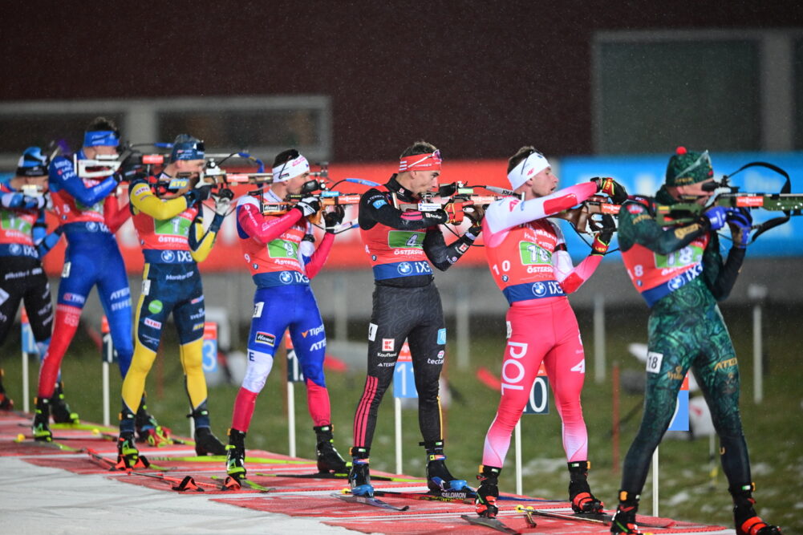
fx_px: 8920
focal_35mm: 400
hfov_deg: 5.2
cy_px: 268
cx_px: 402
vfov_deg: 3.4
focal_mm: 400
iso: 1800
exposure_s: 1/1250
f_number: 2.8
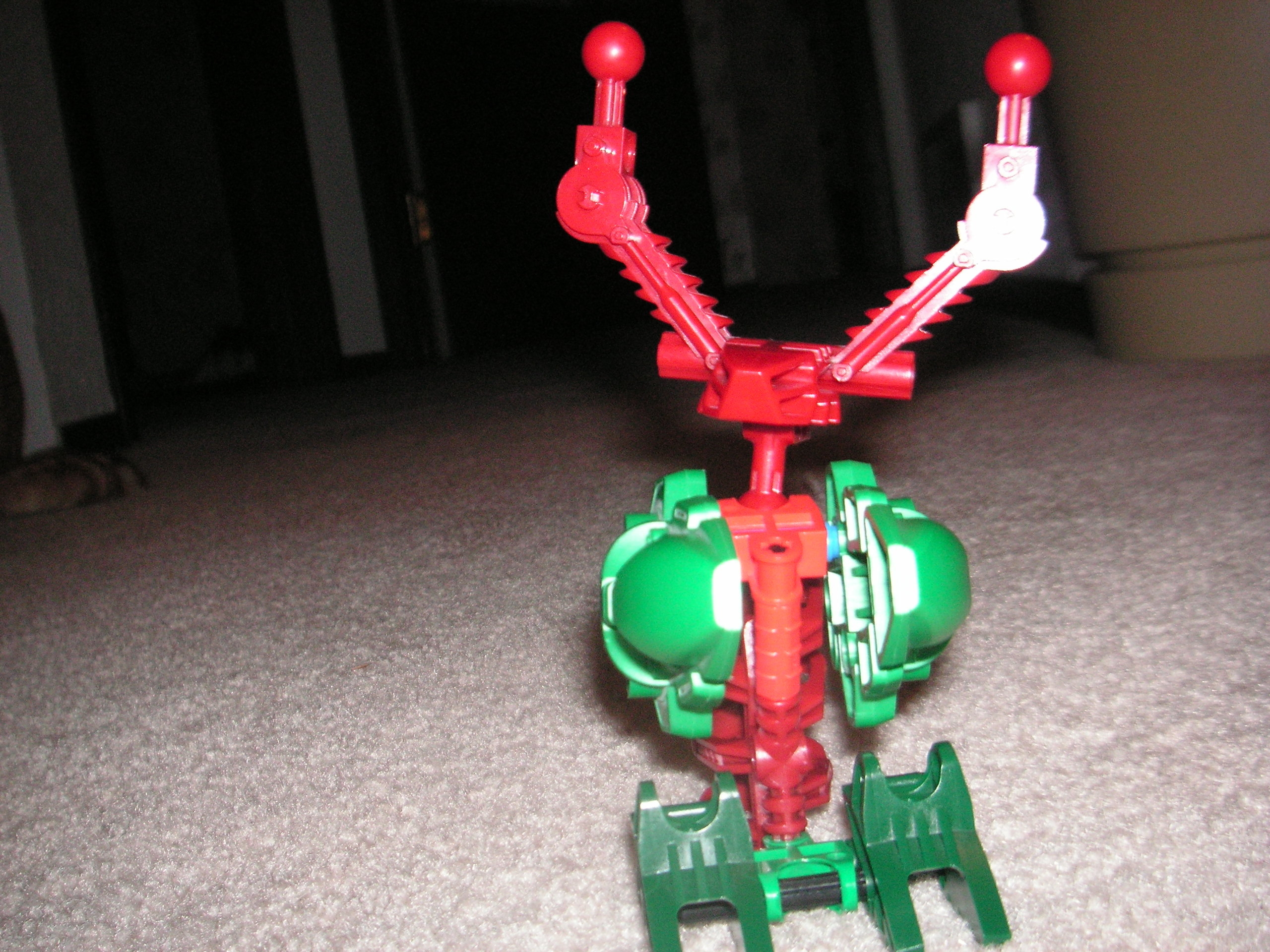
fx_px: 1394
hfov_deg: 49.0
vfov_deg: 37.7
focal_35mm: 38
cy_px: 476
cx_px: 635
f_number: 3.3
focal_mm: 6.3
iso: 160
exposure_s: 1/45
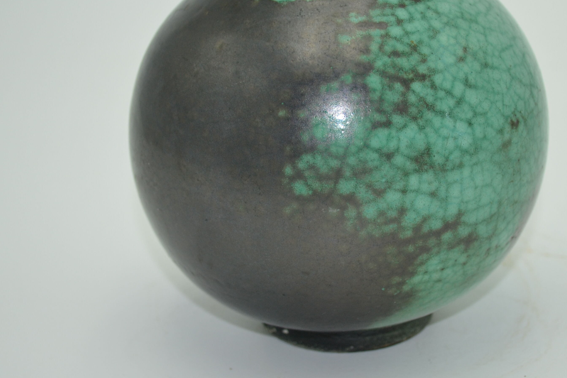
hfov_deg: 19.8
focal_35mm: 103
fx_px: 1622
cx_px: 328
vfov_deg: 13.3
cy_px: 173
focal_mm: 40
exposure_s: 1/200
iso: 160
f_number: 5.3
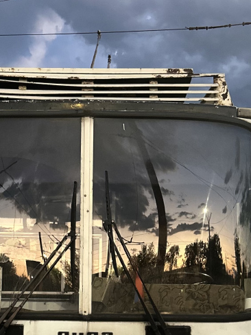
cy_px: 268
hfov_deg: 22.8
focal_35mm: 64
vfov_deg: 29.6
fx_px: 619
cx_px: 76
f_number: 1.78
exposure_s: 1/33
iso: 800
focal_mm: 6.86
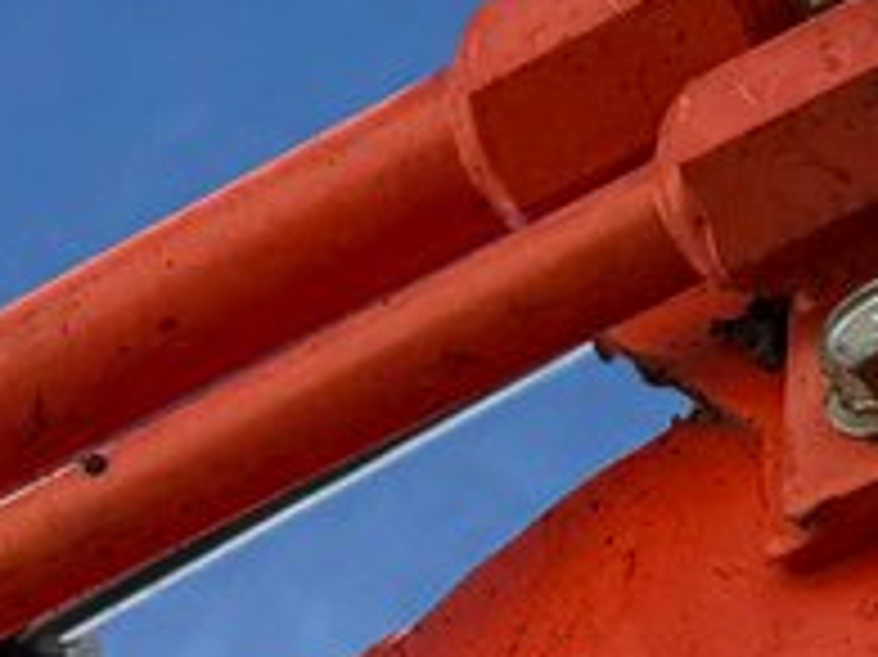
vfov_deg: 7.0
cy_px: 2108
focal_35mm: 186
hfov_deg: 10.1
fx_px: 4715
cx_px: -678
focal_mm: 6.76
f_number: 1.78
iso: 80
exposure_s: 1/4167
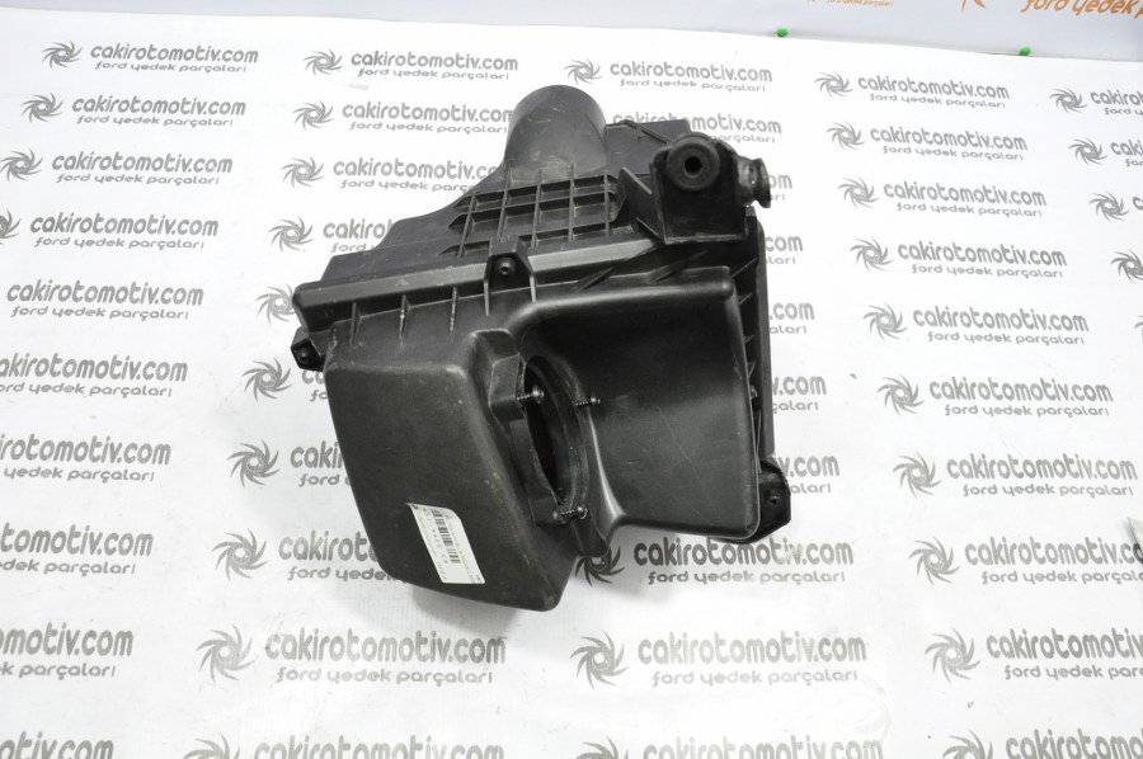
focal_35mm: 27
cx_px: 572
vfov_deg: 47.8
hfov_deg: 67.4
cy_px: 380
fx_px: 856
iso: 3200
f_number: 7.1
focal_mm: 18
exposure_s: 1/100
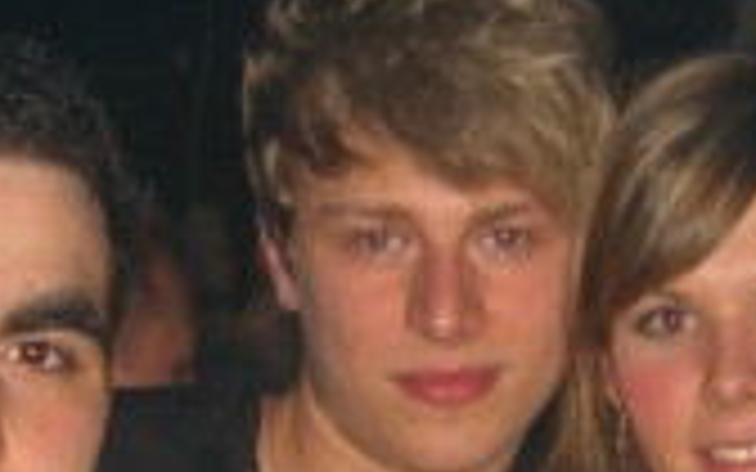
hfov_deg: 14.5
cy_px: 602
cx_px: 513
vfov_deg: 9.0
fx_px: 2967
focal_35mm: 144
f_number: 2.8
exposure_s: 1/60
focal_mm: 7.9
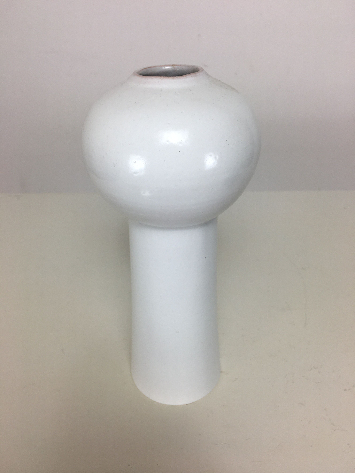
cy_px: 236
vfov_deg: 61.7
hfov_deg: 48.2
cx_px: 178
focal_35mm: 29
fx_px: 397
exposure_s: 1/50
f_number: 2.2
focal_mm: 4.15
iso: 25
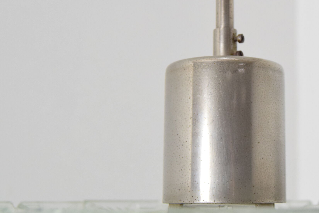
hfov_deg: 26.3
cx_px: 233
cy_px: 65
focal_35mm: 76
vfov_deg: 17.9
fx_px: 674
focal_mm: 28
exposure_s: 1/100
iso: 1600
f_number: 5
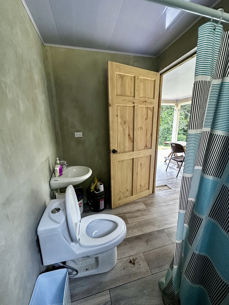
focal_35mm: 14
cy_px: 152
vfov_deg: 102.1
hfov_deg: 85.7
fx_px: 123
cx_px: 114
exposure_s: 1/68
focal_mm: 2.22
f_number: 2.2
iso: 320
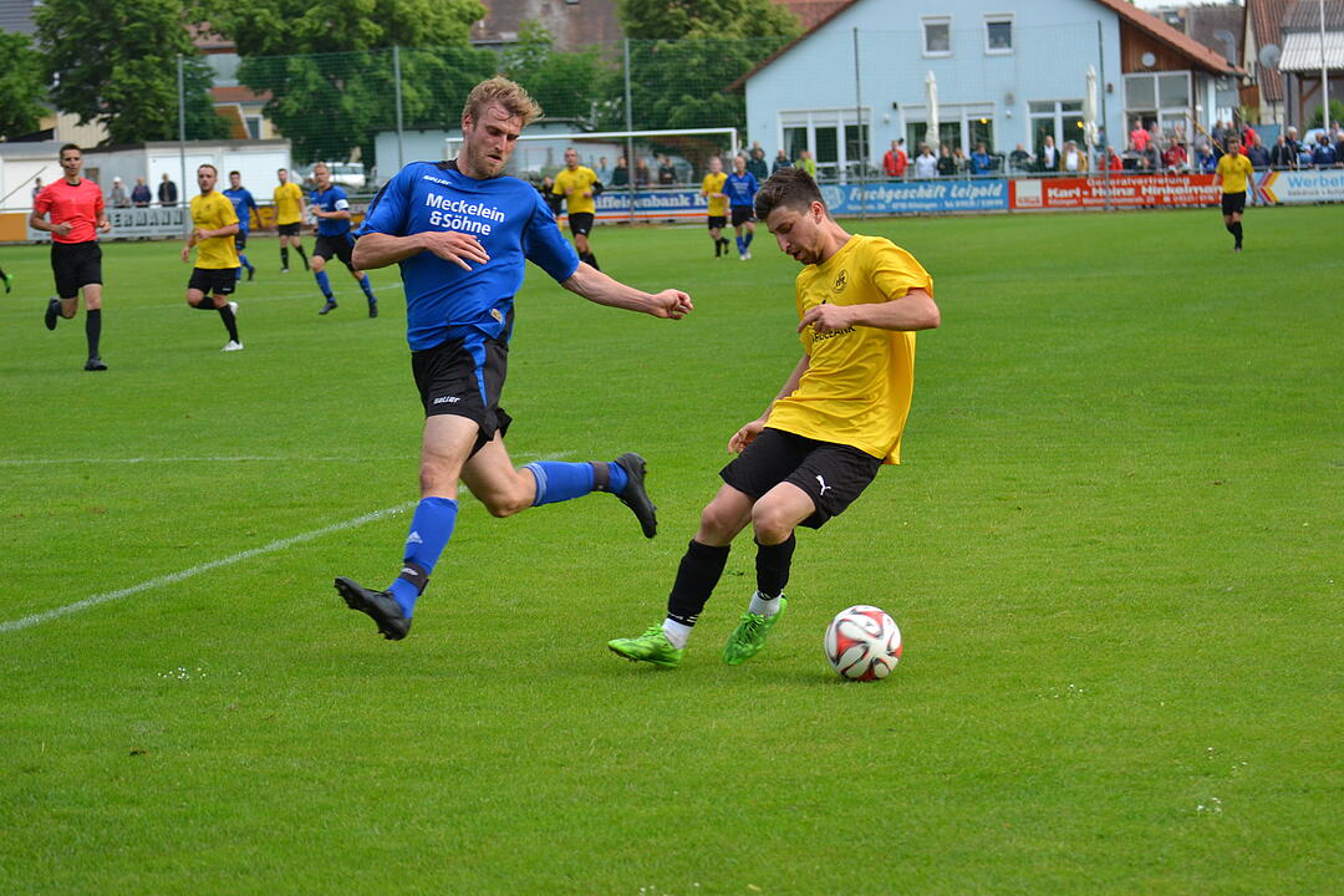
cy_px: 448
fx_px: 4200
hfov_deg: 18.2
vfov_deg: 12.2
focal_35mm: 112
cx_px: 672
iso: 450
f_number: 4
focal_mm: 75
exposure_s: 1/500
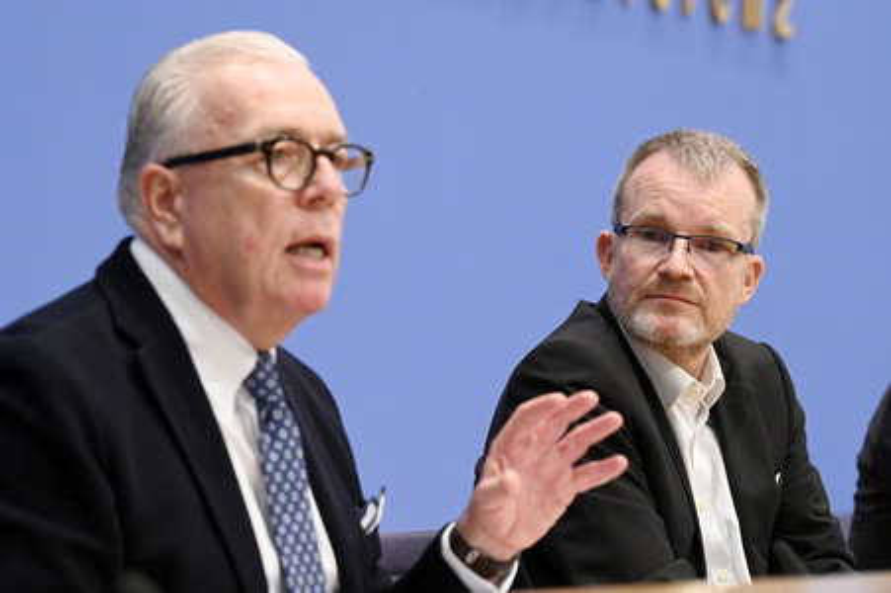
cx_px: 446
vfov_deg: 9.4
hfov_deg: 14.2
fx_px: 3586
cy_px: 296
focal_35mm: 145
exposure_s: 1/500
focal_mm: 145
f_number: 5.6
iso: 5000
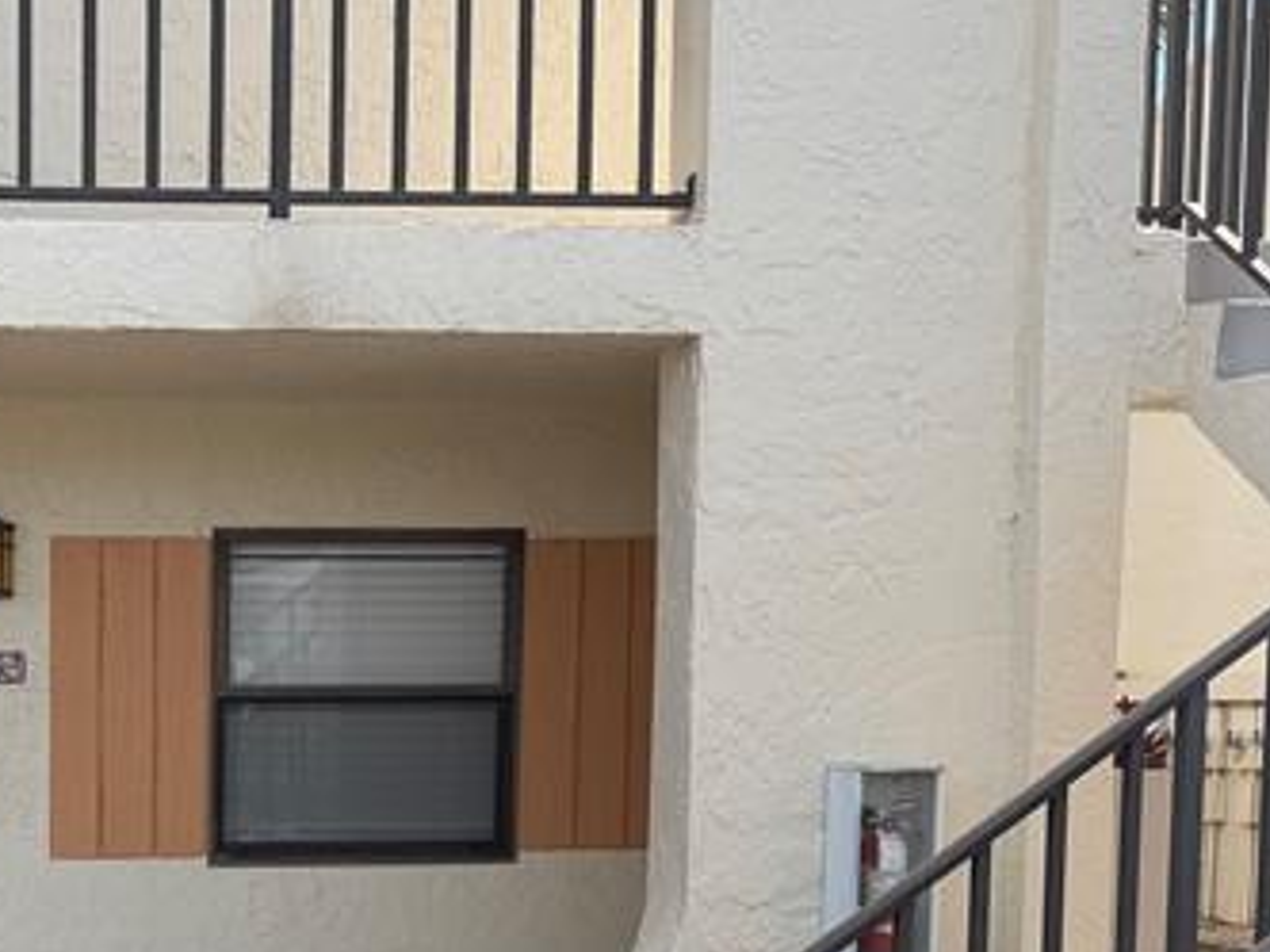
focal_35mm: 74
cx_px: -119
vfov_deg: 19.2
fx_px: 2715
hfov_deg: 24.6
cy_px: 998
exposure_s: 1/3584
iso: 80
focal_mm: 6.76
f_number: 1.78
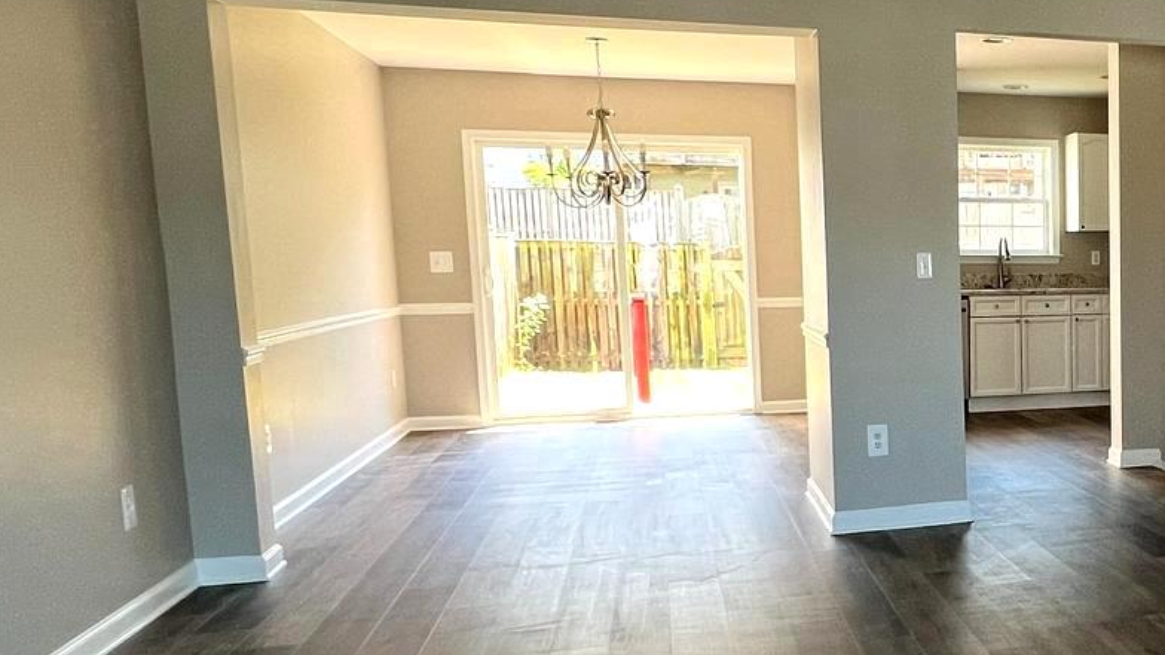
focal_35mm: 37
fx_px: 1143
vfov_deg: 31.9
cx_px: 1132
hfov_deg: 46.4
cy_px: 407
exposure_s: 1/99
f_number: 1.8
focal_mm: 1.57
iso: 80
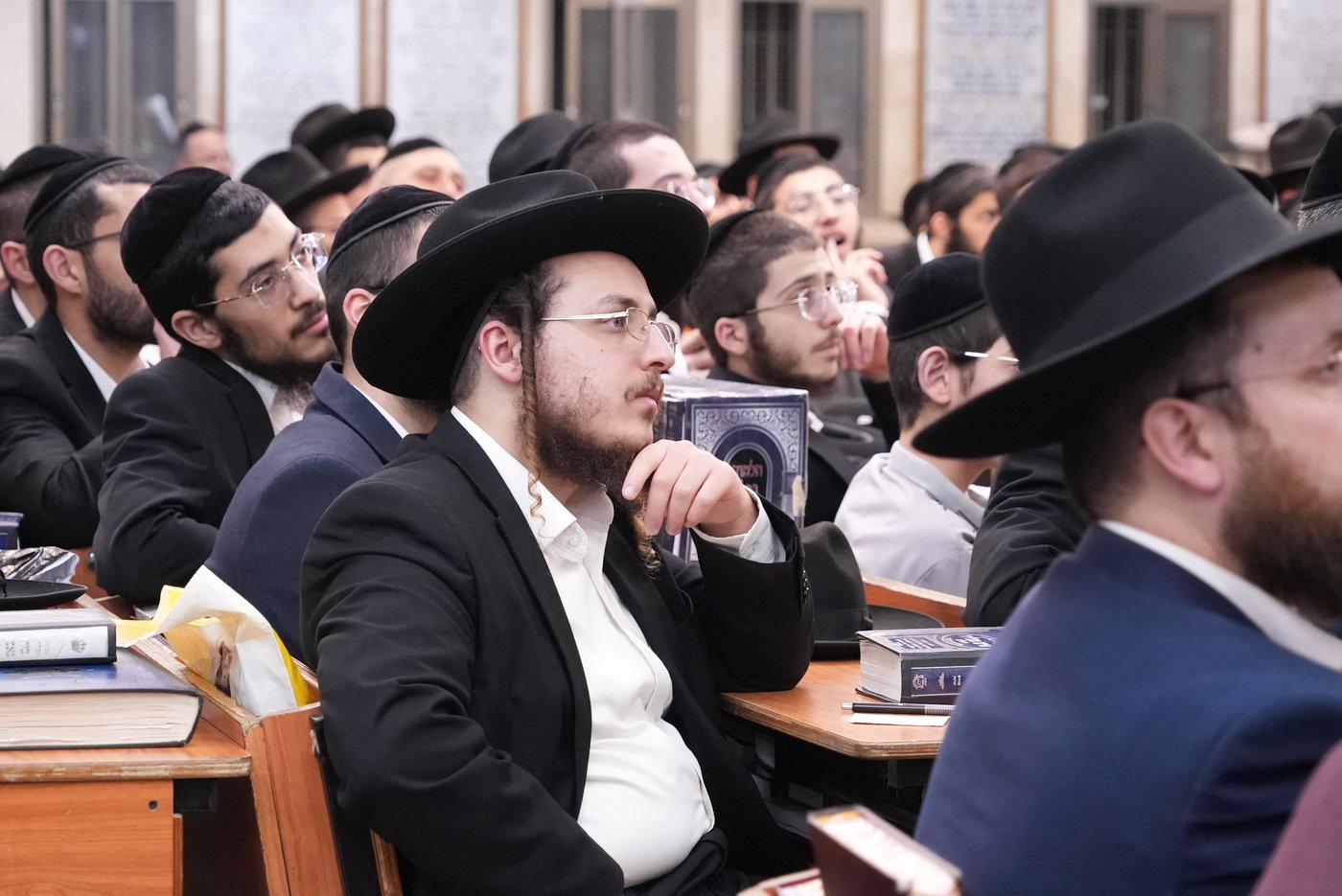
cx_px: 671
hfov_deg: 18.1
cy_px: 448
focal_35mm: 113
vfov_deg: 12.1
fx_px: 4214
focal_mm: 113
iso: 12800
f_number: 7.1
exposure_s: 1/320
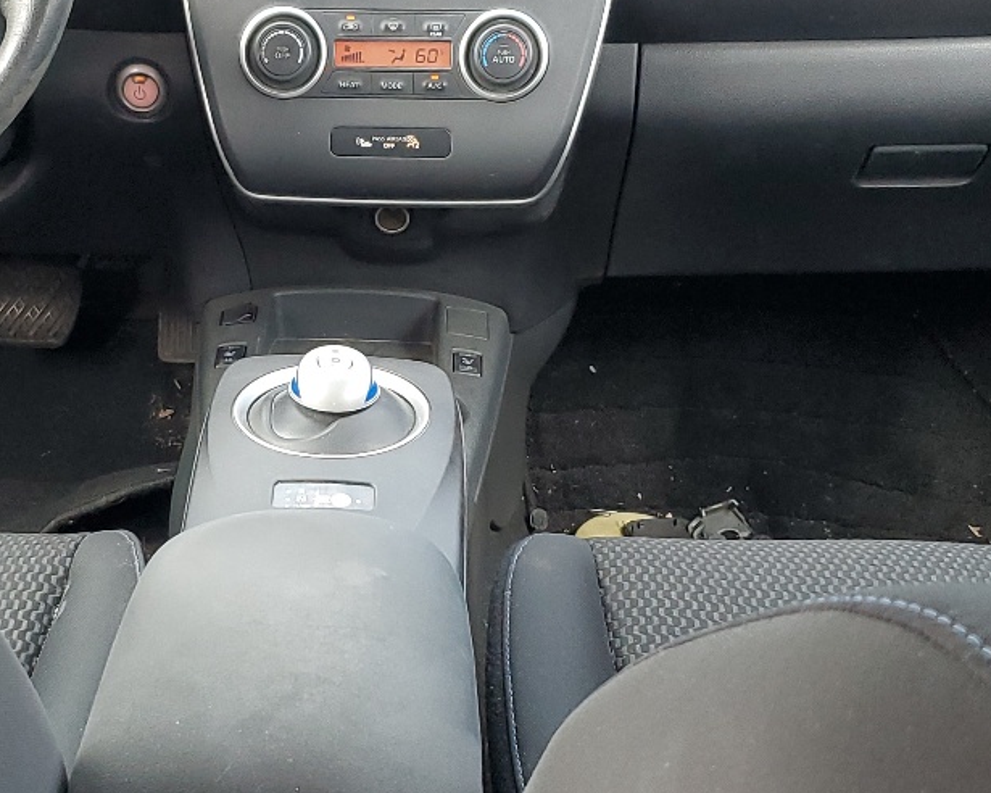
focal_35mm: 66
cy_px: 455
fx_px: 1936
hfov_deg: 28.6
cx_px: 345
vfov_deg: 23.1
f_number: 1.5
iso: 90
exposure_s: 1/120
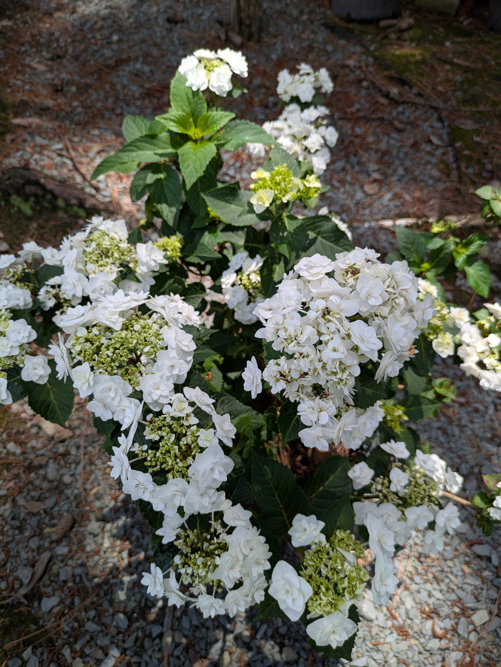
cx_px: 250
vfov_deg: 69.4
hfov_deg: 54.9
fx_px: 482
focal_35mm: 25
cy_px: 334
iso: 44
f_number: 1.89
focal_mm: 5.43
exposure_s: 1/343
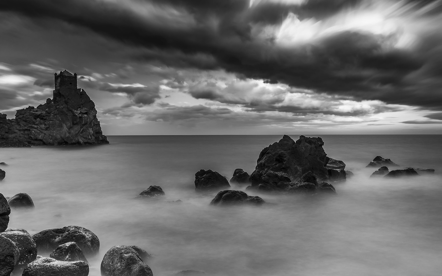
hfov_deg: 64.4
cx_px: 247
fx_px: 349
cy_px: 179
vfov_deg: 42.7
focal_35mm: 29
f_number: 8
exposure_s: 74
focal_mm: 20
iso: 100
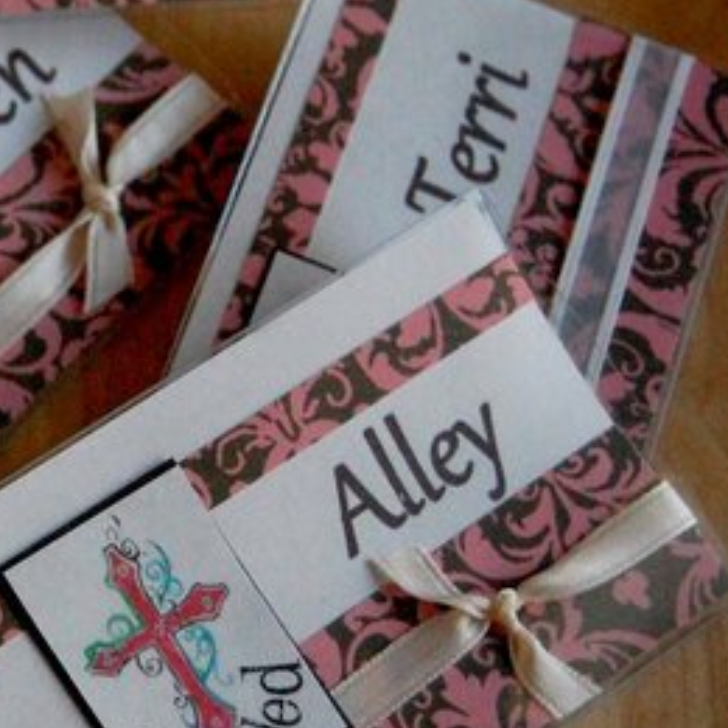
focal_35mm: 147
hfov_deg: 11.5
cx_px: -241
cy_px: 318
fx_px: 3498
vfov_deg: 11.9
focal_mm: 40
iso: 1600
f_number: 5
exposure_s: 1/160
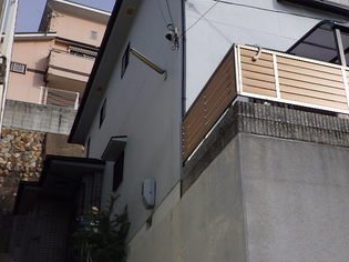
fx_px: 544
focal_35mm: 54
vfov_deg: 26.9
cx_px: 254
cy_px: 102
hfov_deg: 34.9
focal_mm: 6.1
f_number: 4.6
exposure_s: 1/1250
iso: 125
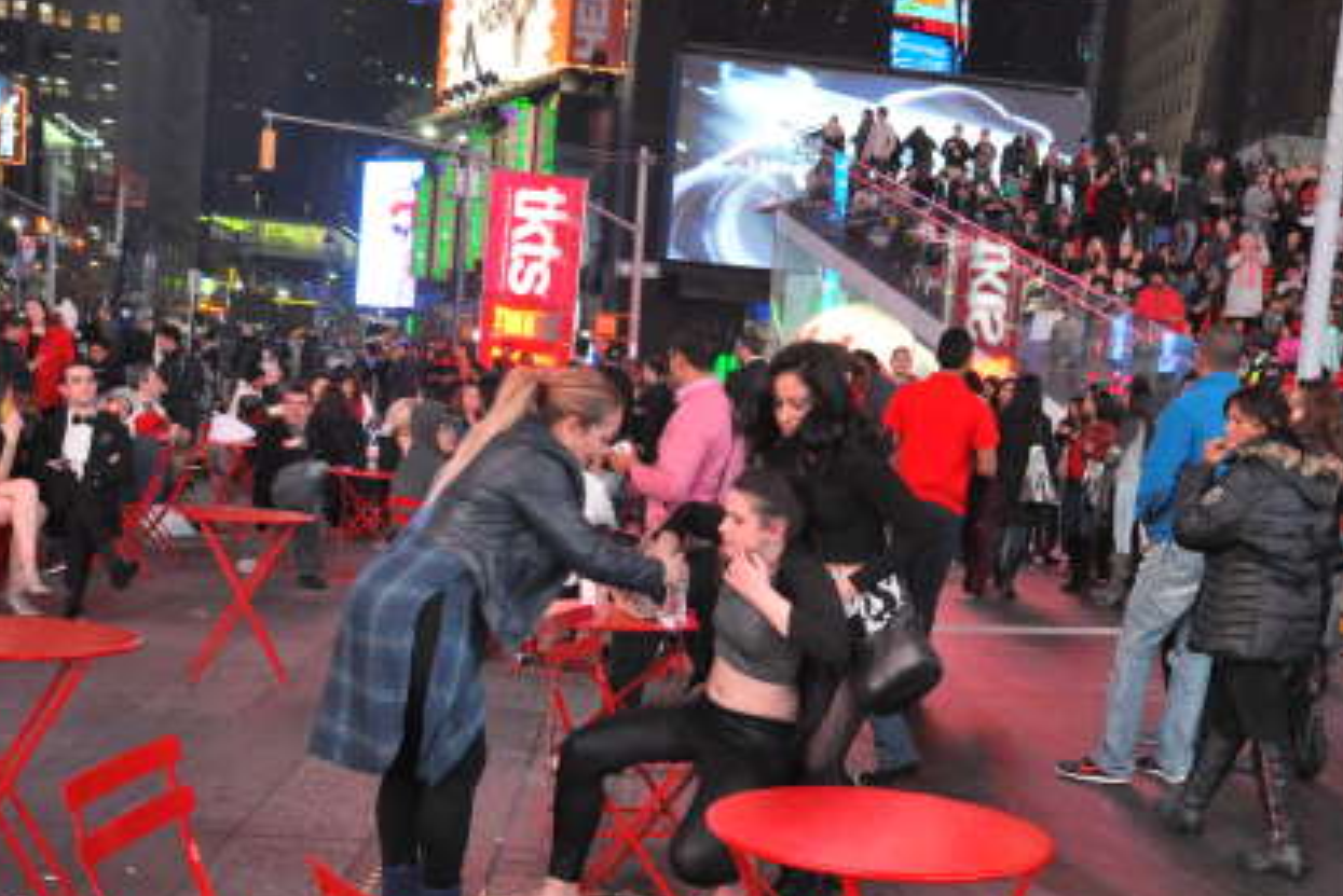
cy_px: 629
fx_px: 1940
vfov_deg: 25.8
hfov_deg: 37.9
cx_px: 861
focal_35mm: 52
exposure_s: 1/160
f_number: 3.8
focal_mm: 24
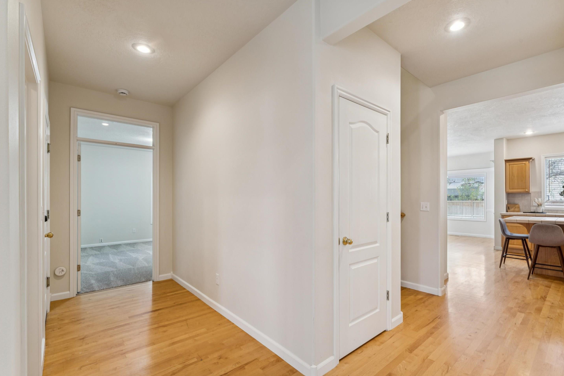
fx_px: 262
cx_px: 298
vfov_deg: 71.2
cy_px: 199
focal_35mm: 17
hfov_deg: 94.0
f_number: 13
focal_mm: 15.7
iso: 400
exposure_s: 1/3.33
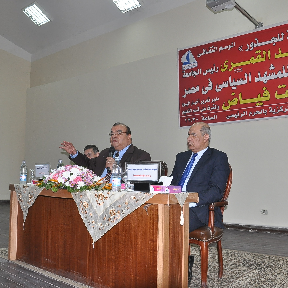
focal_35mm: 35
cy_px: 145
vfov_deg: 47.2
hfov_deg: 47.1
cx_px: 166
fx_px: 329
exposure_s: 1/60
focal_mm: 18
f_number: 9
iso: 1000
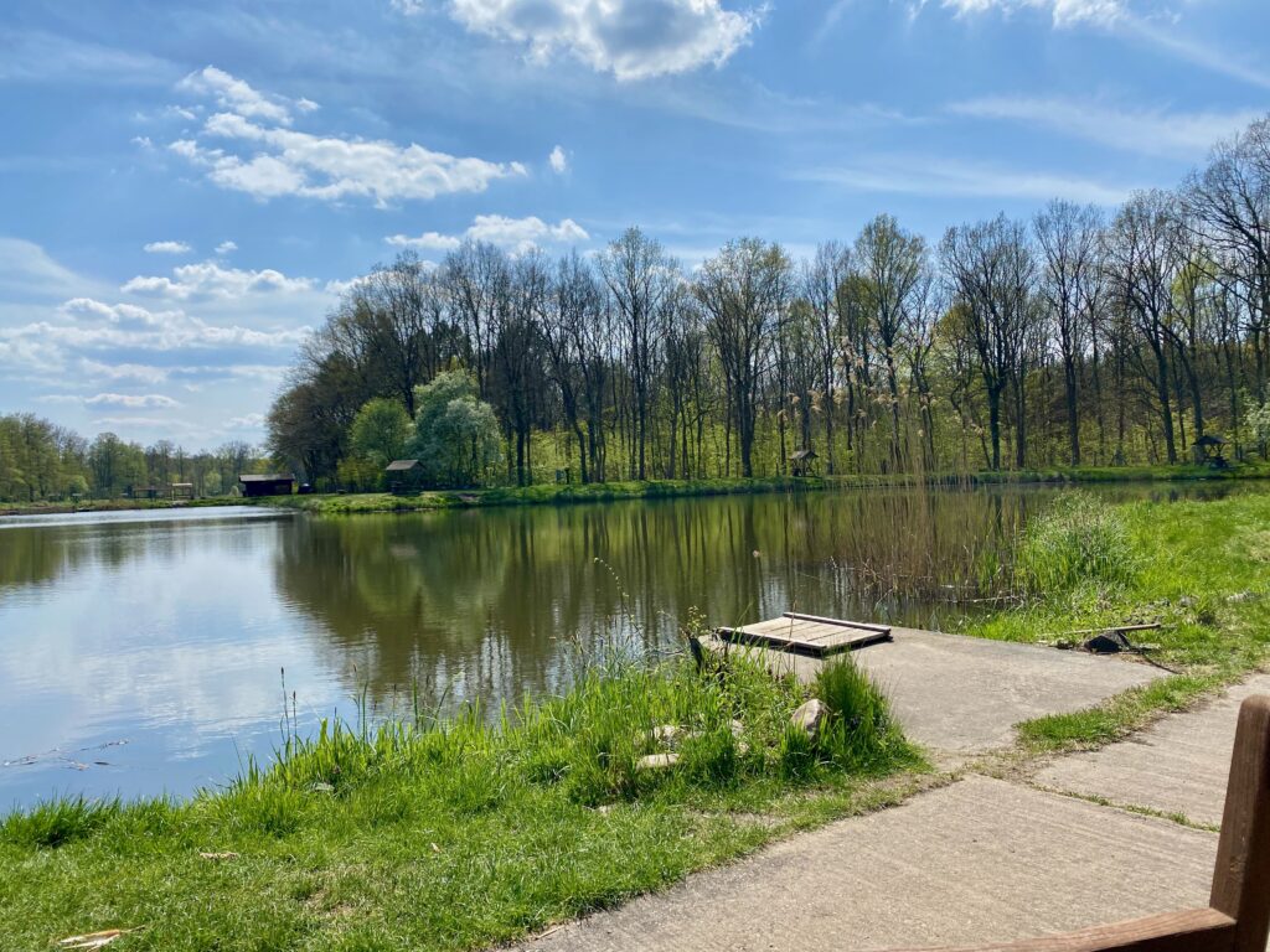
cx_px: 635
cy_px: 476
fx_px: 954
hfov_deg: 67.3
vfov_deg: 53.1
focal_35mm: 26
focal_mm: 4.25
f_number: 1.8
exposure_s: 1/5495
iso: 32
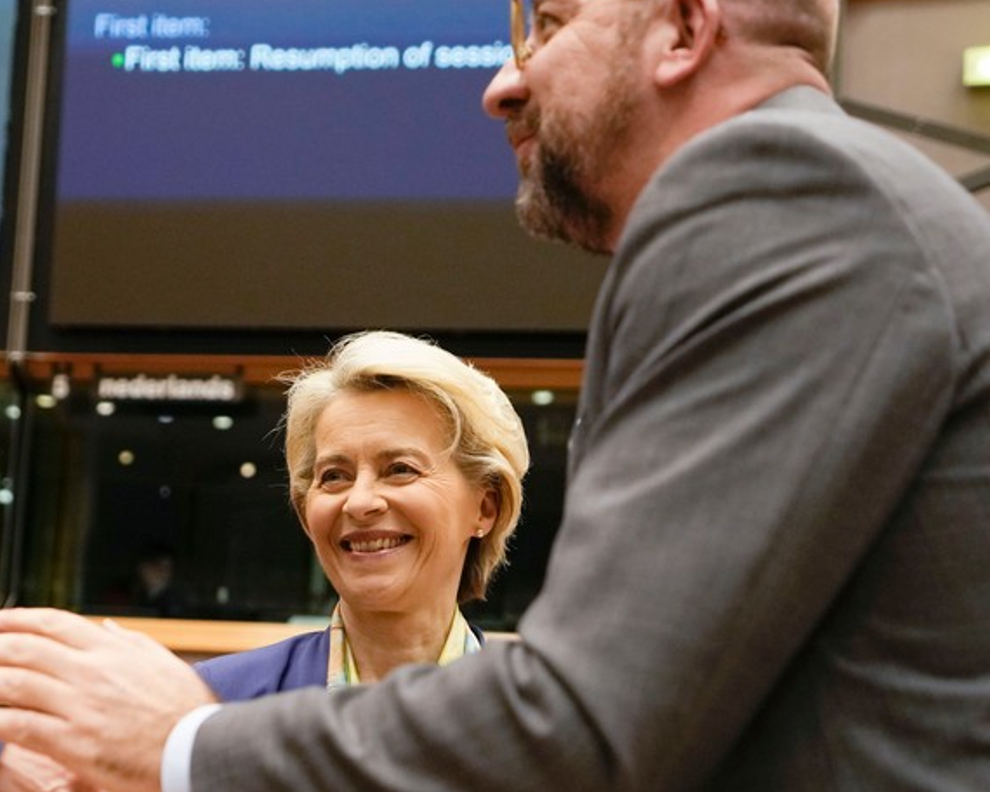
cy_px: 544
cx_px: 241
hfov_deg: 26.1
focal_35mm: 72
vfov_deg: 21.2
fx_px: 2110
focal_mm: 35
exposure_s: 1/500
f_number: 2.8
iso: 1250
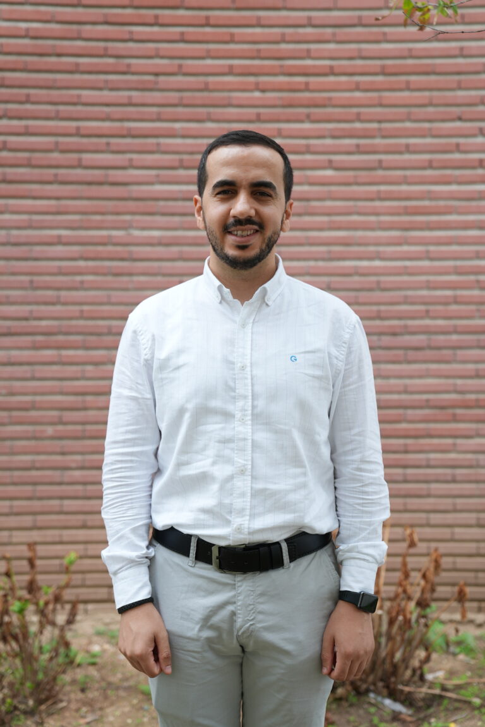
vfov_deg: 39.6
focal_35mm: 50
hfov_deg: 27.0
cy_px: 364
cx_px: 242
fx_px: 1009
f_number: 2.8
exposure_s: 1/50
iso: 200
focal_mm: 50
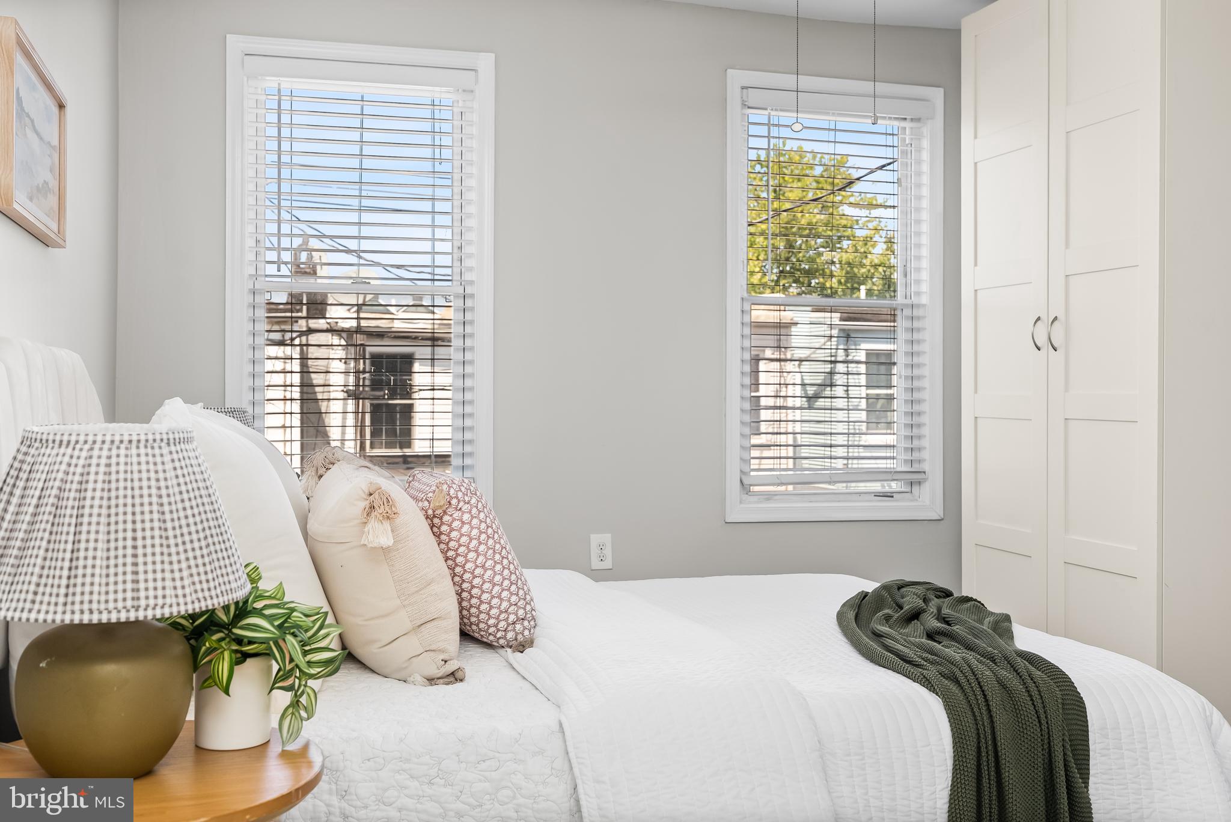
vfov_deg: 37.9
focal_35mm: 35
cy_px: 411
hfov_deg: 54.4
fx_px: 1197
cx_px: 616
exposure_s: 1/160
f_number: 6.3
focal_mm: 35
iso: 320
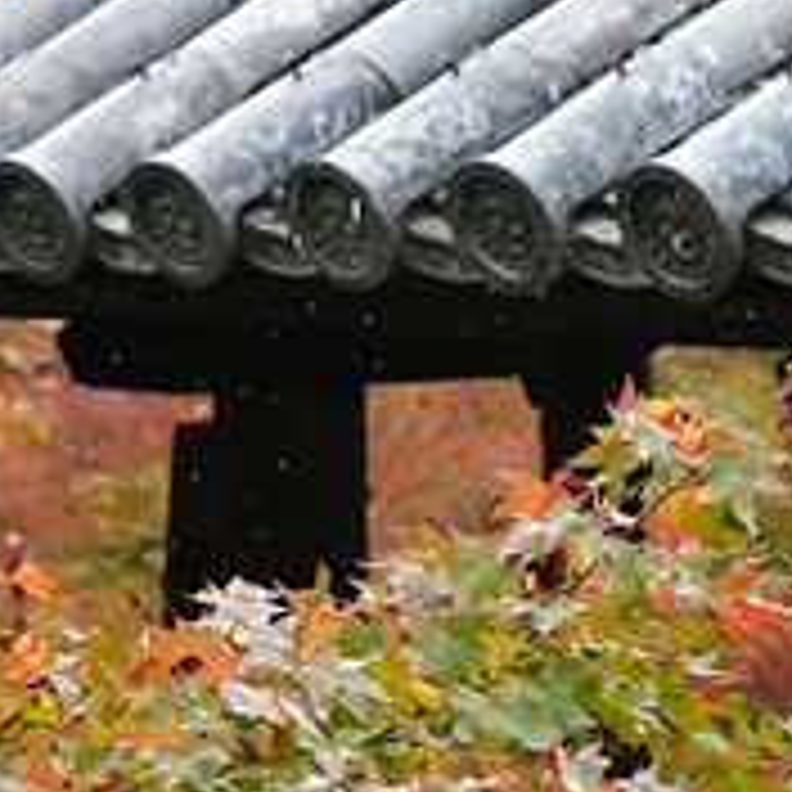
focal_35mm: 243
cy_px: 686
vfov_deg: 7.2
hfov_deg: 7.2
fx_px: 6290
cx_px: 531
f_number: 5.6
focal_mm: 33.1
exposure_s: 1/1000
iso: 5000
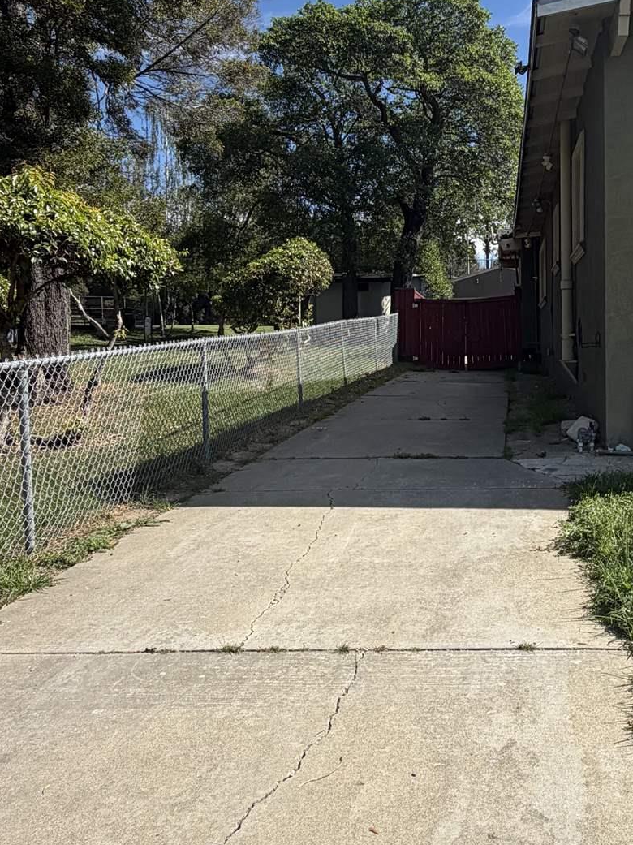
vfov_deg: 58.3
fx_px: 756
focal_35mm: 31
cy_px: 381
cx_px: 504
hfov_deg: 43.4
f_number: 2.2
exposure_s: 1/770
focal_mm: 2.22
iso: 20
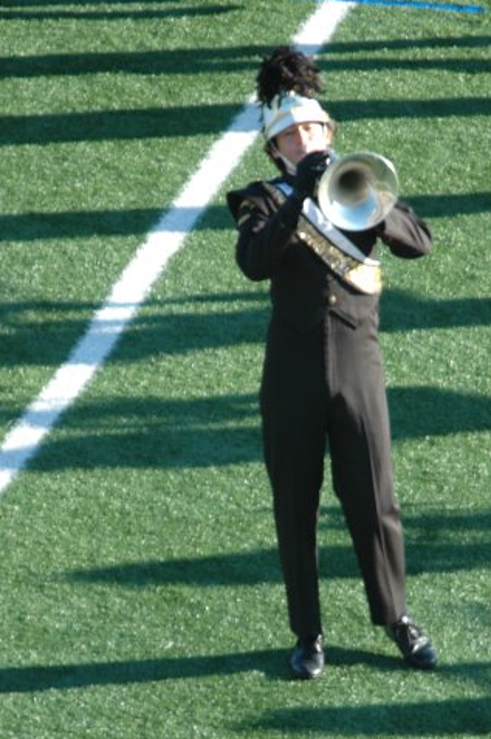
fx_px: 15479
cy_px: 417
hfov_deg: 1.8
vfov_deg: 2.7
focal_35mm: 755
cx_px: 269
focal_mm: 400
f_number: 5.6
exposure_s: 1/250
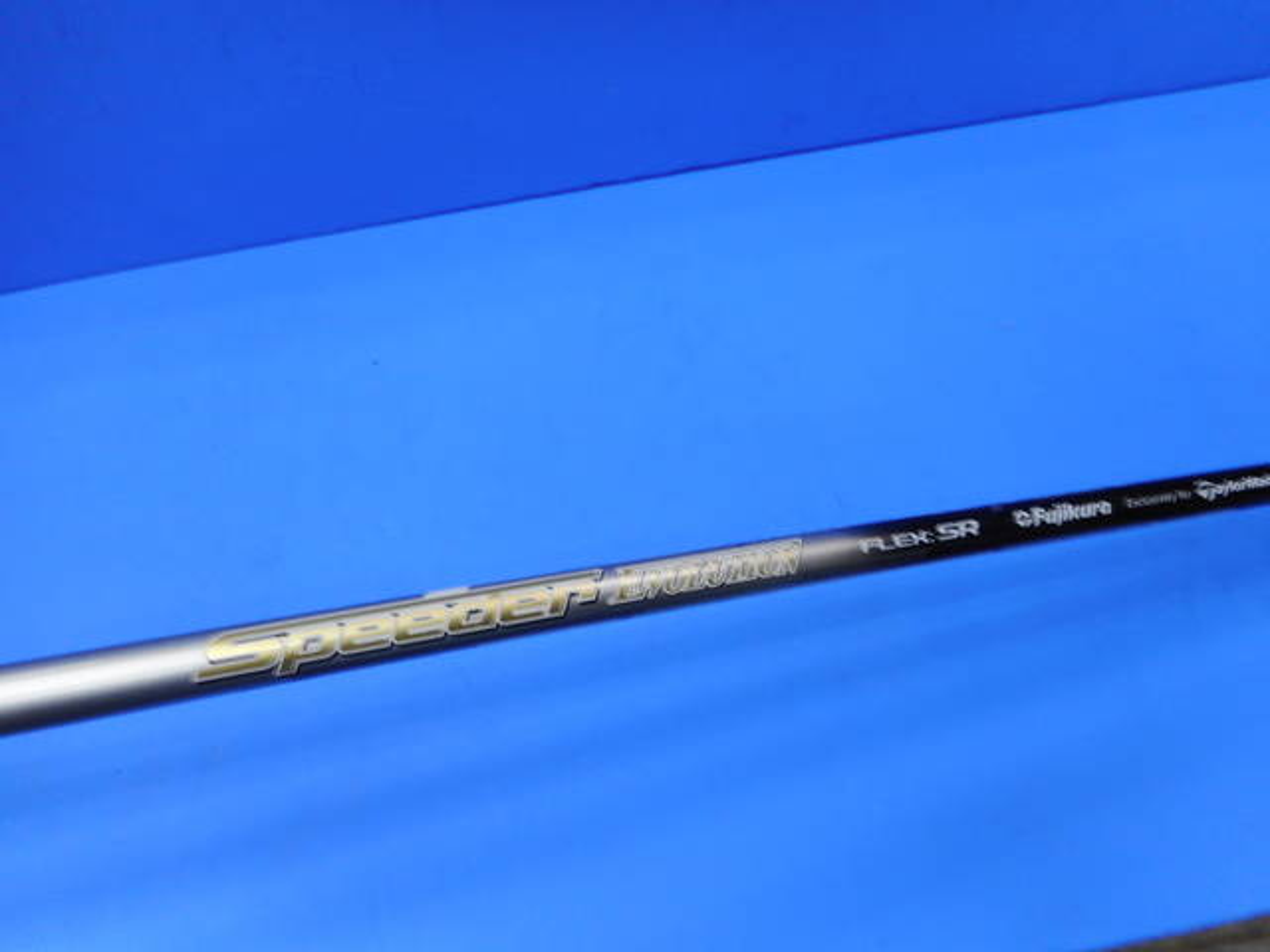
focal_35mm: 25
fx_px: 917
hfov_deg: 69.4
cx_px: 635
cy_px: 476
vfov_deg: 54.9
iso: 80
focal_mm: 4.5
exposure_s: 1/30
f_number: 3.7
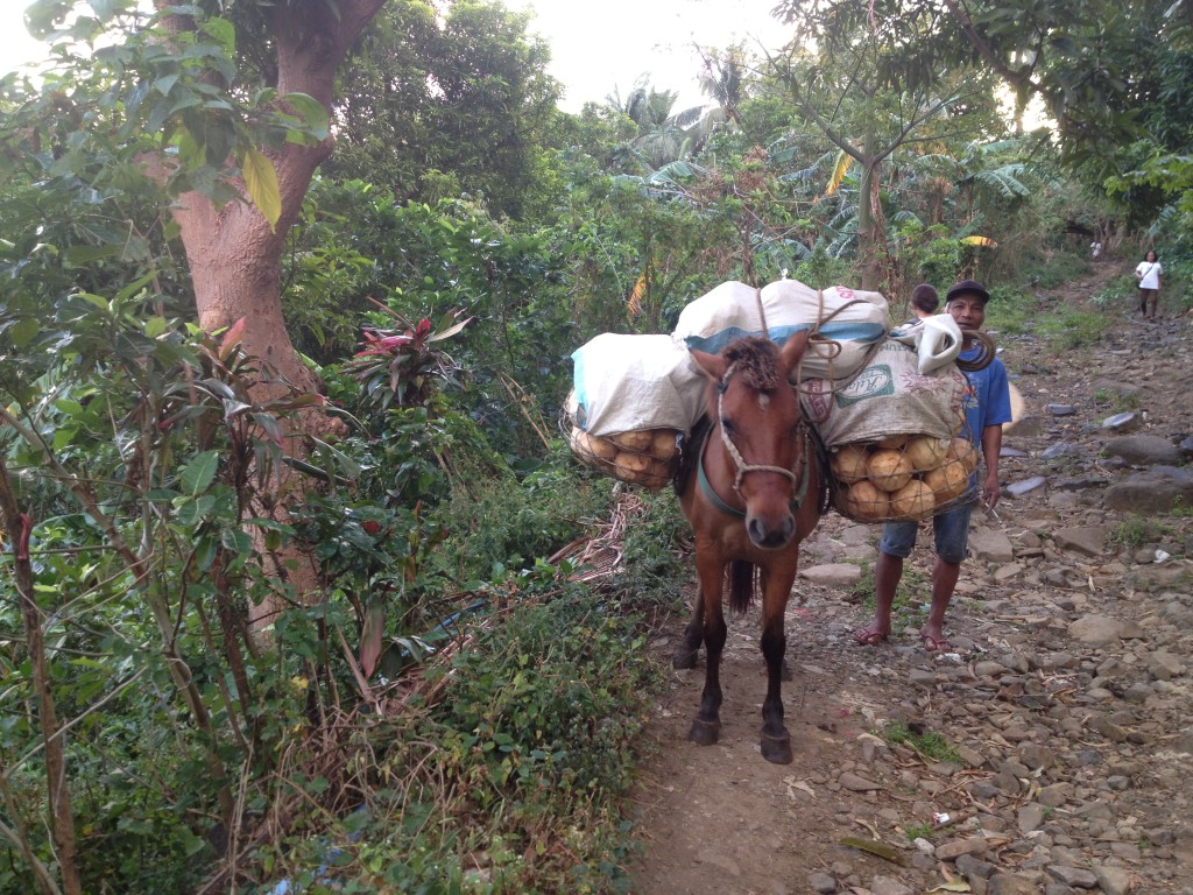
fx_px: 1206
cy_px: 448
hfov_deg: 52.6
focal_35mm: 35
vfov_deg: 40.7
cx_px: 596
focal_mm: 4.28
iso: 50
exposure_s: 1/30
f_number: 2.4
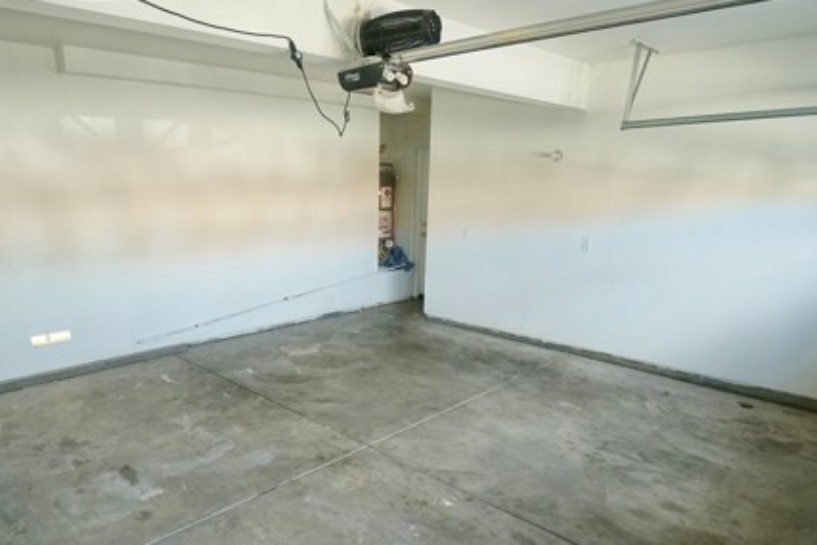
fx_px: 545
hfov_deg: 73.5
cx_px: 369
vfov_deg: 51.8
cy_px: 380
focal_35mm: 24
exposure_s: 1/60
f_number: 4
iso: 2500
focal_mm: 16
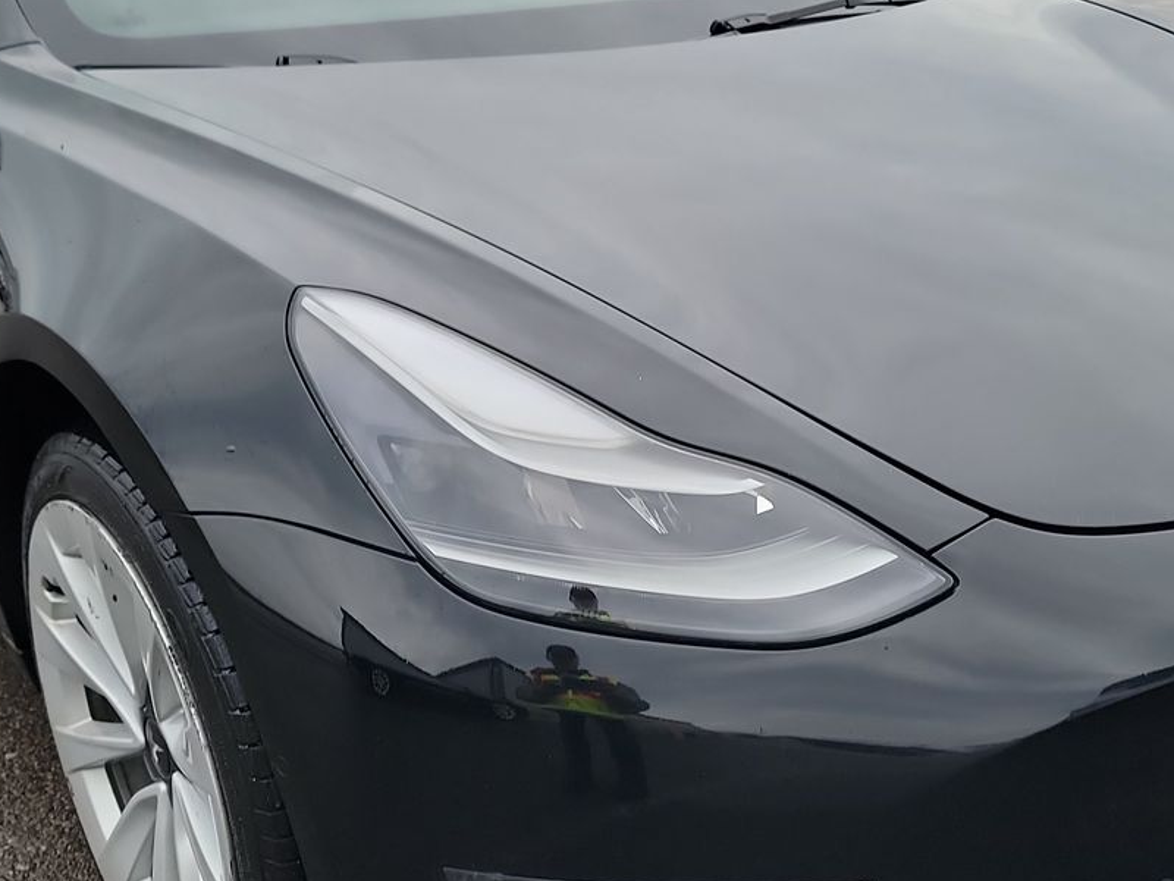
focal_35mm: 48
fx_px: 1628
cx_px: 635
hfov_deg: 39.6
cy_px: 452
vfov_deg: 30.3
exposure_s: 1/119
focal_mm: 6.7
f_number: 1.8
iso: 81
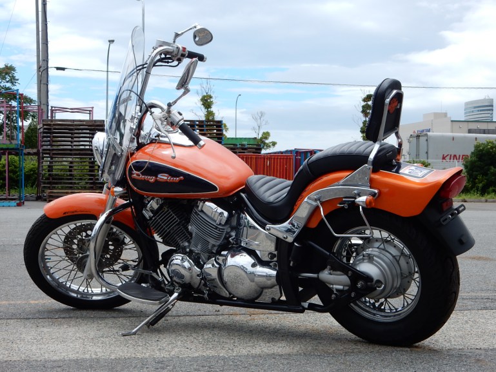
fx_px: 1017
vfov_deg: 20.7
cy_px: 186
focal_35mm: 71
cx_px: 248
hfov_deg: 27.4
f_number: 4.8
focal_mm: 12.6
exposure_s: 1/800
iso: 125
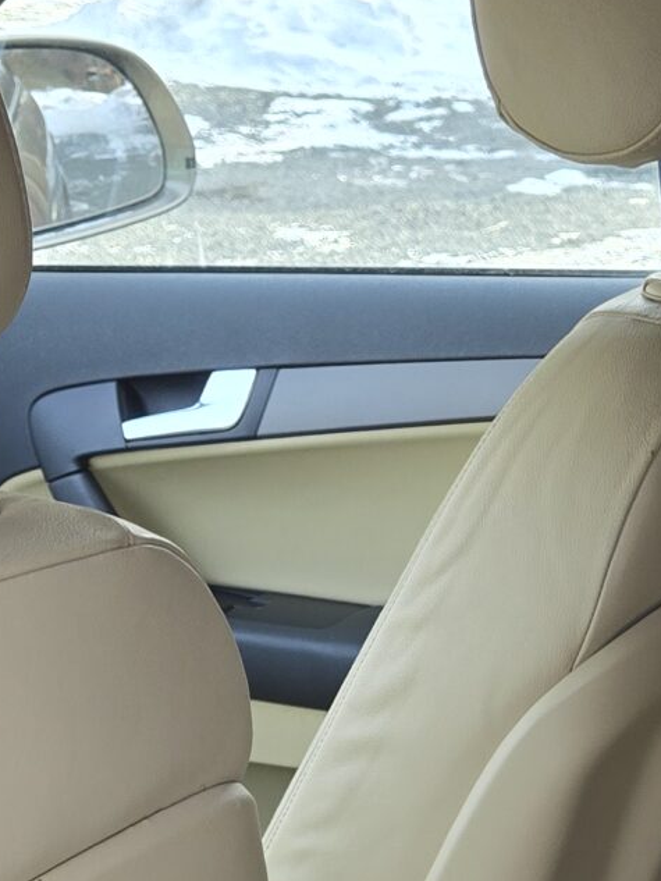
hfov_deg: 15.6
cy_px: 1541
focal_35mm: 93
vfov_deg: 17.5
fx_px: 2367
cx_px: 669
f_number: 1.7
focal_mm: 6.3
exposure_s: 1/180
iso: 80
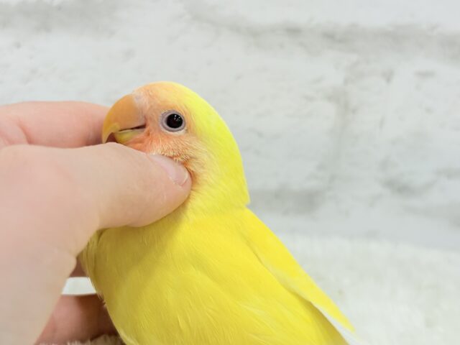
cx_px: 230
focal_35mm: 52
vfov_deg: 28.0
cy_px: 172
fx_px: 691
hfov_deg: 36.8
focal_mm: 5.96
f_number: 1.6
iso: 80
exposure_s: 1/100
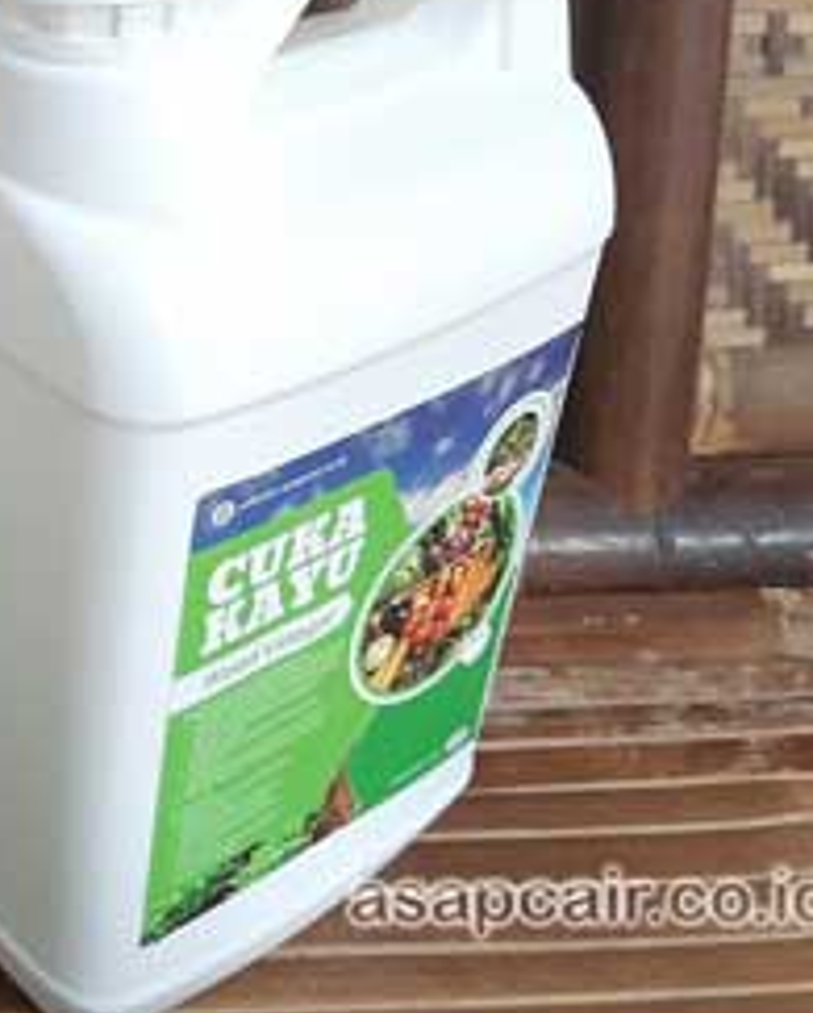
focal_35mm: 52
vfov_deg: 35.7
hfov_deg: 26.5
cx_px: -117
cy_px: 354
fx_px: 1561
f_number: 1.7
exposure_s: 1/20
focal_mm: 3.93
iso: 500
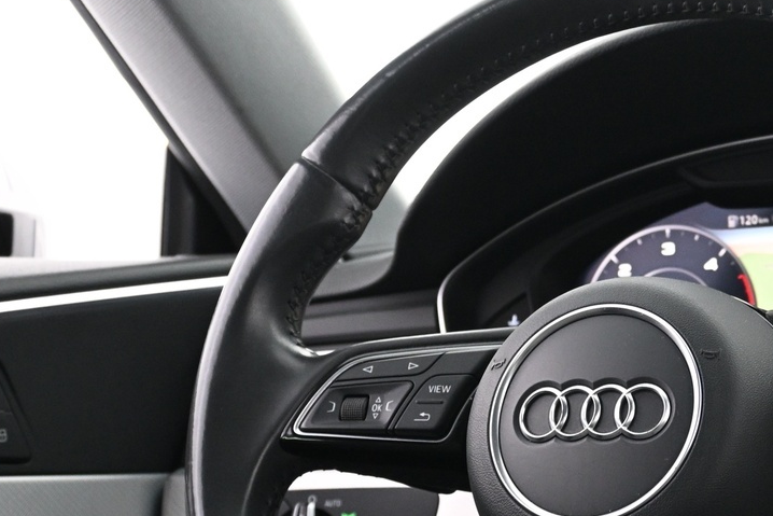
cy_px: 393
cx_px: 615
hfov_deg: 22.4
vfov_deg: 15.2
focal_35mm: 90
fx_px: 1926
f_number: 4.5
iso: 1600
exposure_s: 1/15
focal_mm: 26.5
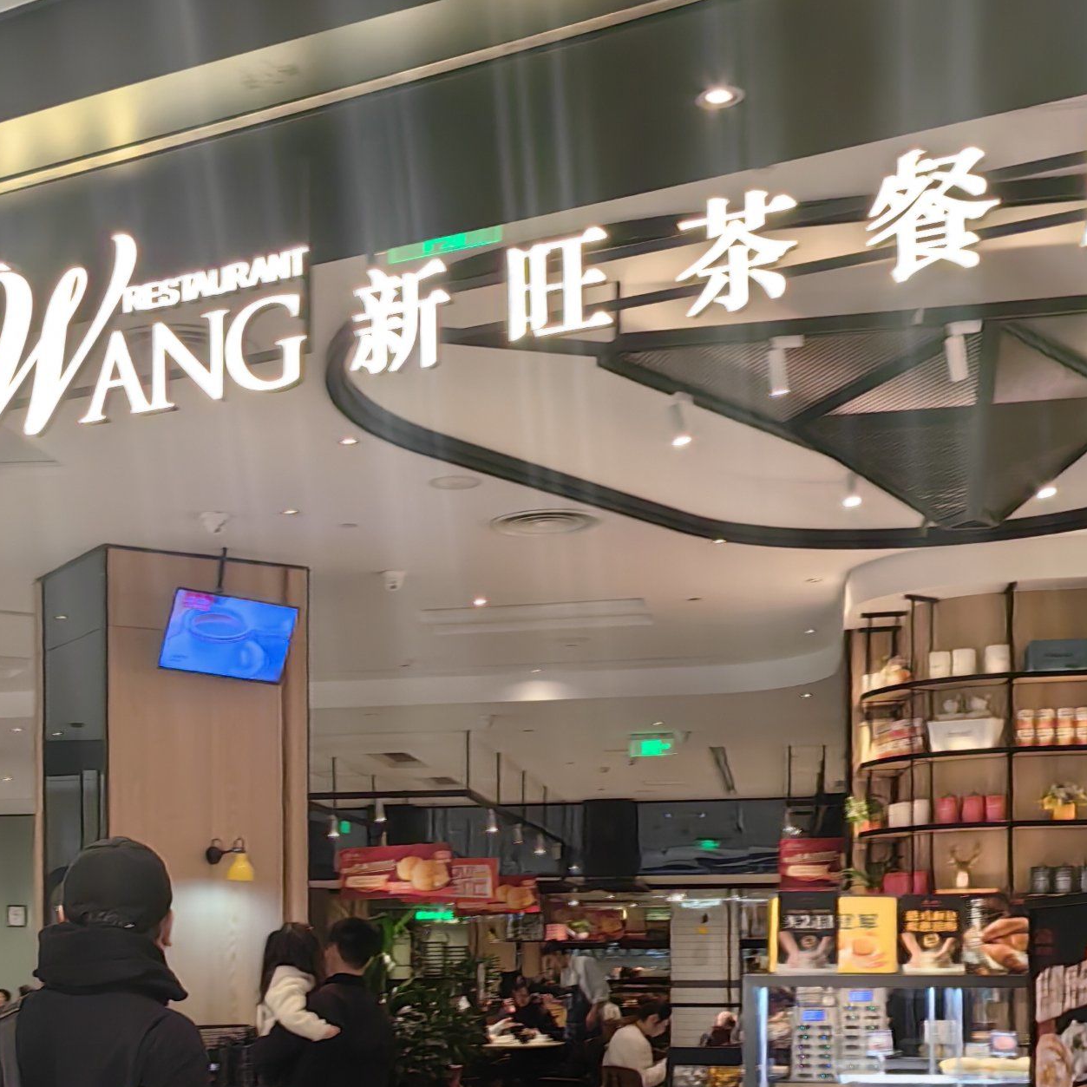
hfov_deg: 32.4
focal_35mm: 52
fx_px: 1847
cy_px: 933
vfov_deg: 31.6
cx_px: 338
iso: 50
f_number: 2
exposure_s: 1/100
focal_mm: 5.75
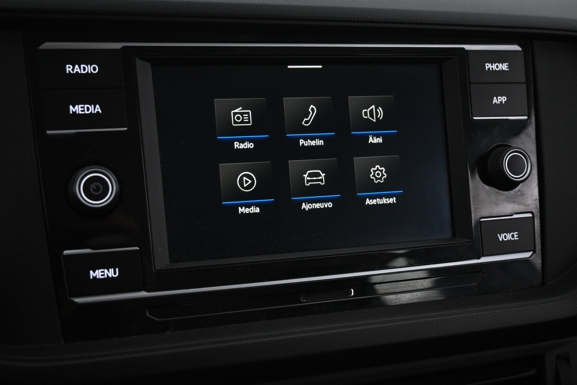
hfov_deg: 45.0
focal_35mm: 44
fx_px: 697
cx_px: 288
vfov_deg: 30.8
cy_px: 192
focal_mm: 29
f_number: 4.8
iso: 3200
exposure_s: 1/50
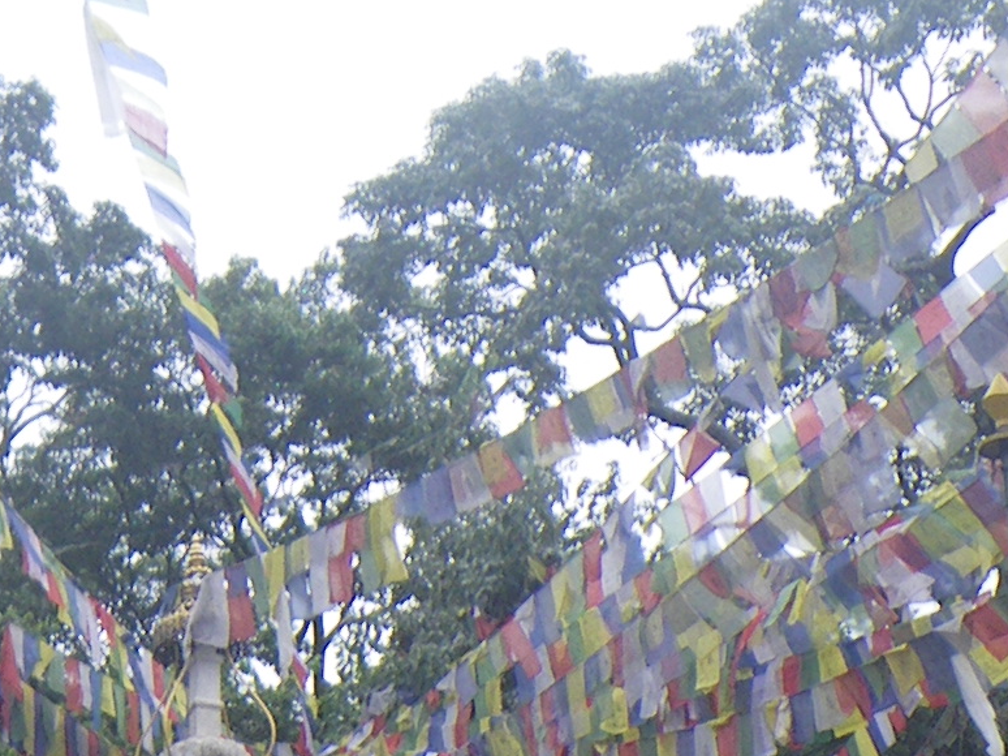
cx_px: -298
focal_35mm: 132
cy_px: 1615
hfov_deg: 14.3
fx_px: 3843
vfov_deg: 10.2
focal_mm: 5
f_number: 4.2
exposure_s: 1/160
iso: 50
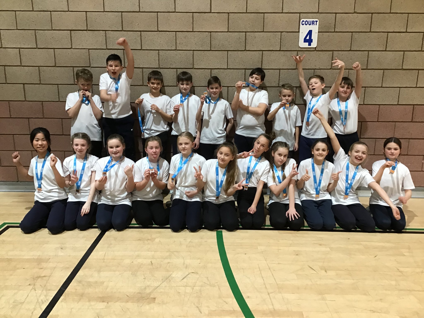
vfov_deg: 45.4
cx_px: 212
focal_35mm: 31
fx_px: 380
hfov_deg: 58.4
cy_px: 159
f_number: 2.4
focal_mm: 3.3
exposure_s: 1/33
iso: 125
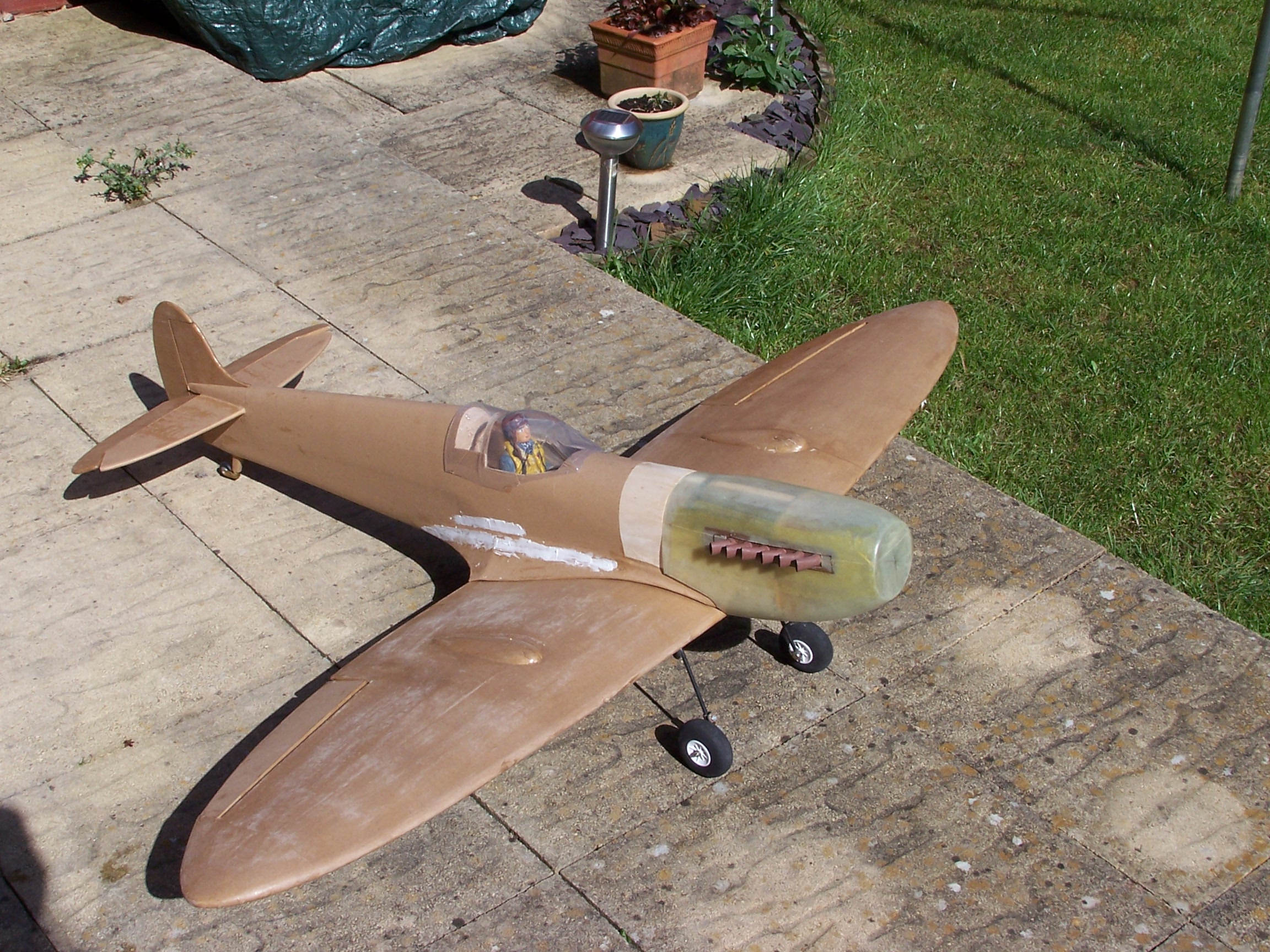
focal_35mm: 51
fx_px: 1871
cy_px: 476
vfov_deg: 28.6
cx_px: 635
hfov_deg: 37.5
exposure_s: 1/500
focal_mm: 8.5
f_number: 6.3
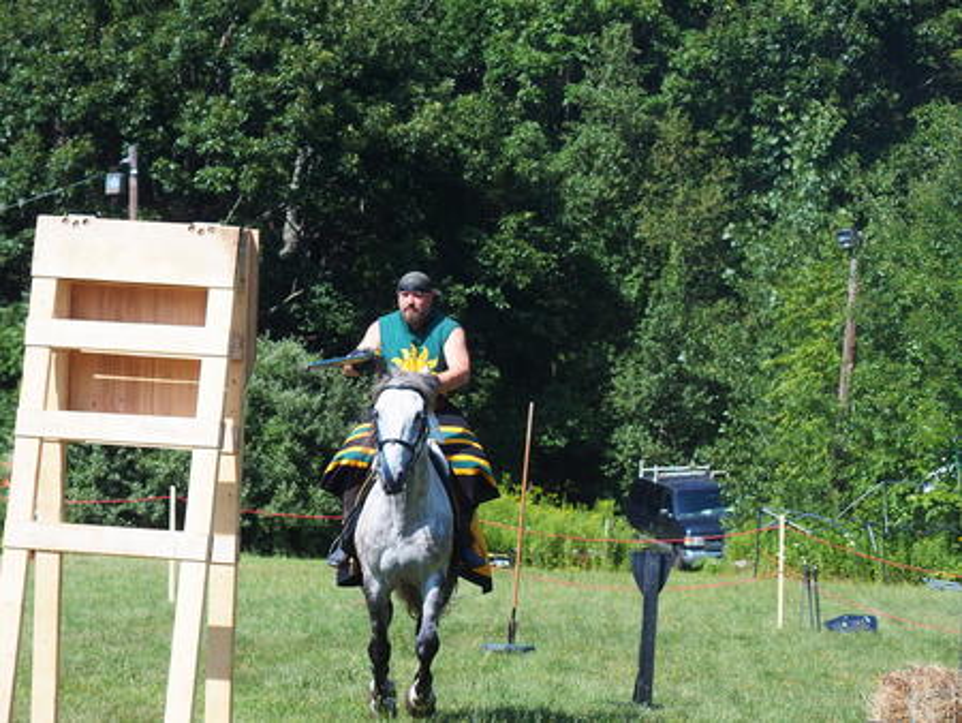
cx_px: 481
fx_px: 4171
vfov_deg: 9.9
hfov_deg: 13.2
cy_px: 362
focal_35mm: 150
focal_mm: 31.8
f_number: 3.5
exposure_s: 1/800
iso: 100
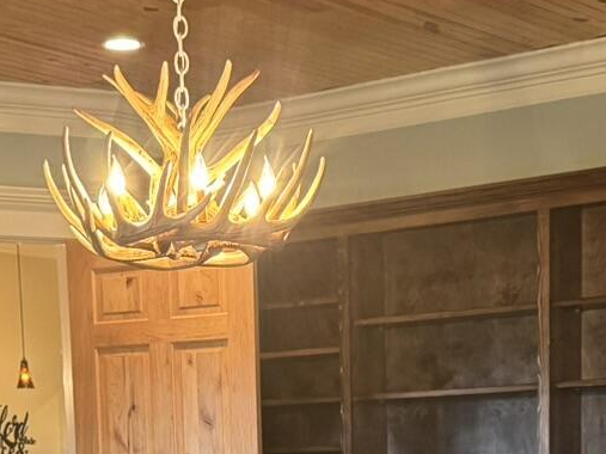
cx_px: 282
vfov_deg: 14.3
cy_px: 673
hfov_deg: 20.2
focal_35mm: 97
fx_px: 1698
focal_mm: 6.76
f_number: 1.78
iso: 320
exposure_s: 1/60
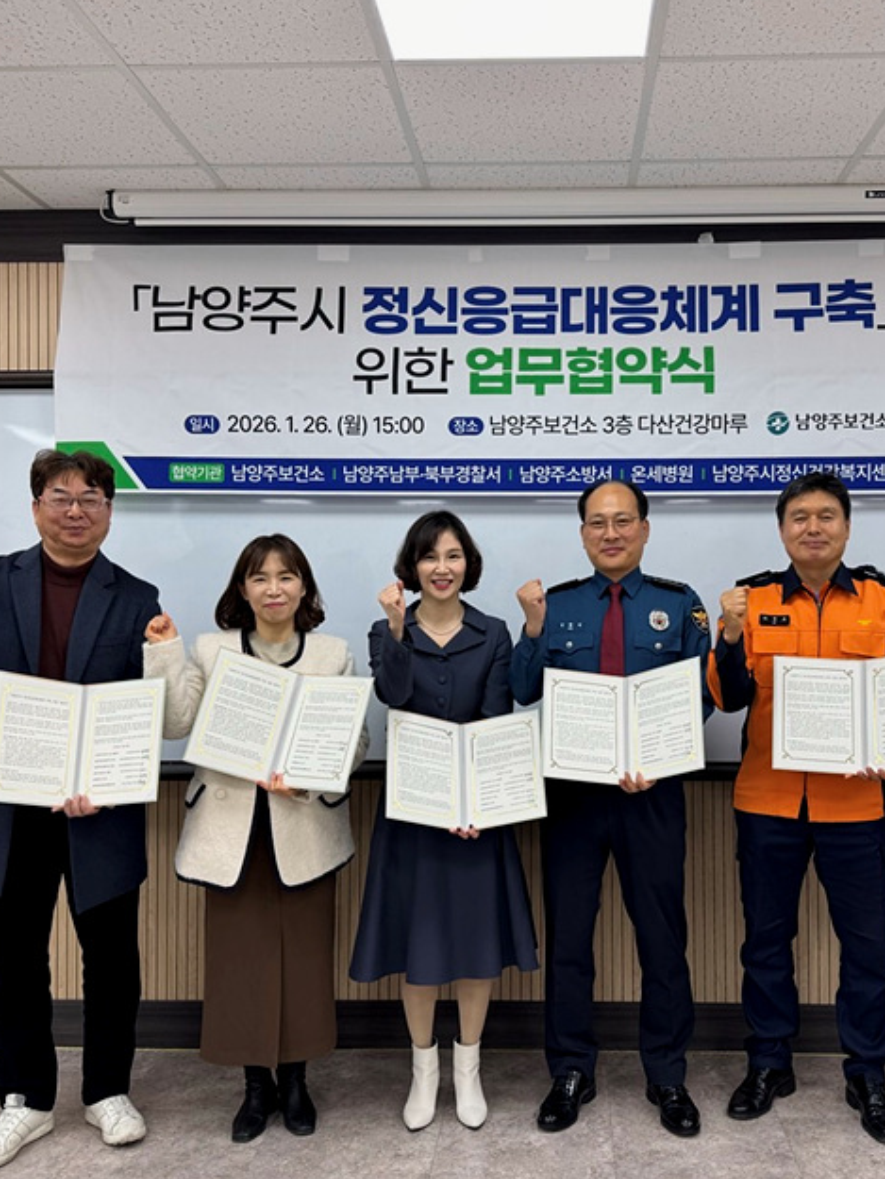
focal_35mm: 33
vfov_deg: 55.3
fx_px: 1125
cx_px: 528
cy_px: 597
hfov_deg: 42.8
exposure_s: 1/120
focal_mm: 6.76
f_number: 1.78
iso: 64
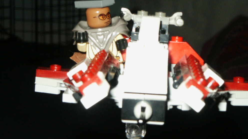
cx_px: 148
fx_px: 953
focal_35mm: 145
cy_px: 63
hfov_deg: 14.8
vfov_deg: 8.4
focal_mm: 20.91
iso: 200
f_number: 8
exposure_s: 1/90
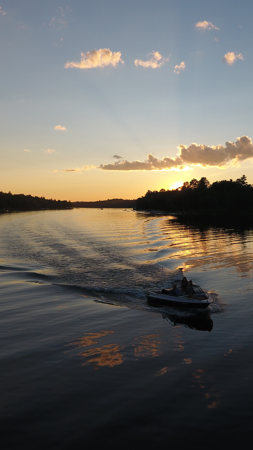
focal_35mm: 30
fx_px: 358
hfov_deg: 37.4
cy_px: 219
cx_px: 205
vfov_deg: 64.3
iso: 100
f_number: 2.8
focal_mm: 3.61
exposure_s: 1/599
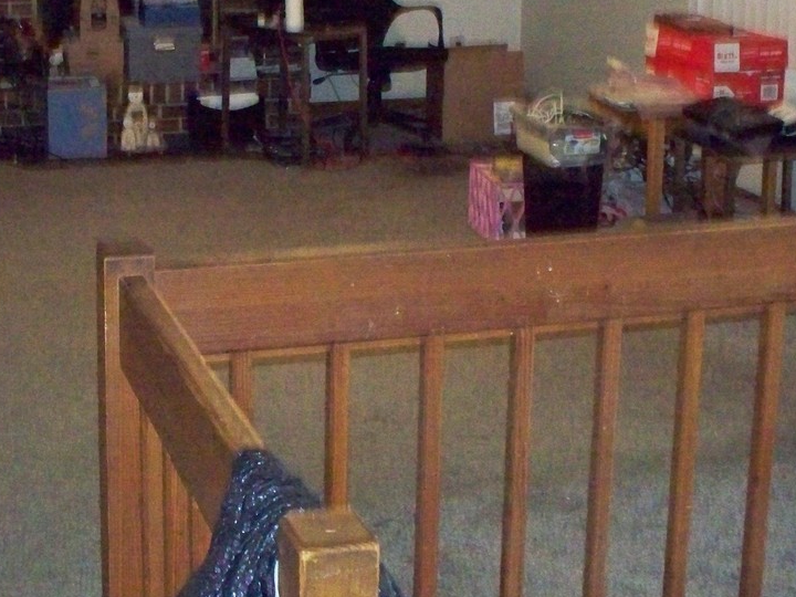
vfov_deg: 19.9
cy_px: 31
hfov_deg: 26.9
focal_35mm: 72
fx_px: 1656
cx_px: 286
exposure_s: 1/60
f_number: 2.8
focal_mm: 7.54
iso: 1600
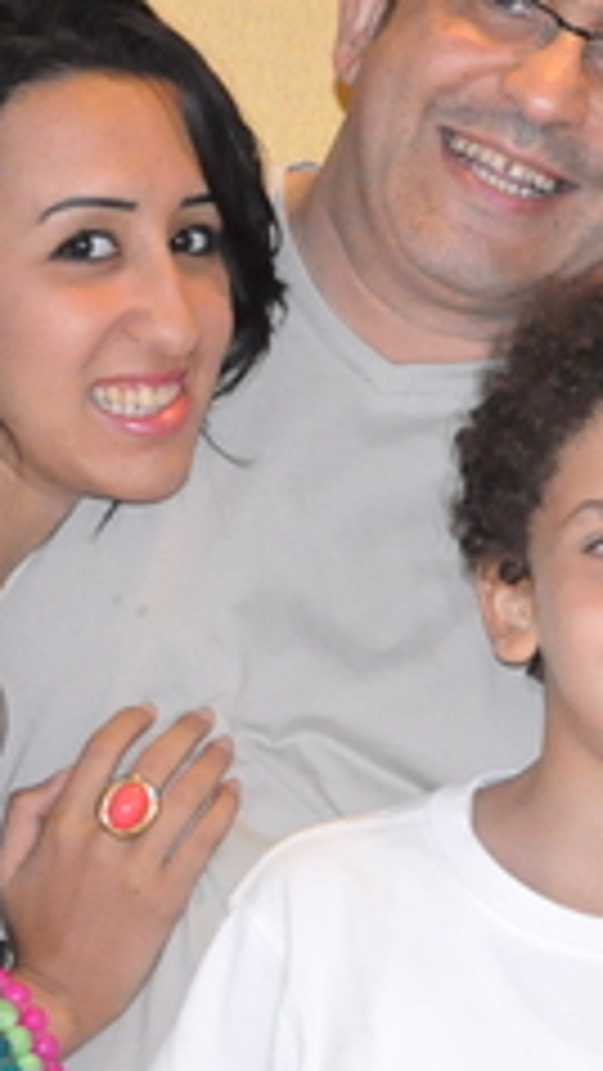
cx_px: 850
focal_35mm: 211
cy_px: 385
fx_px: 5993
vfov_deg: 10.2
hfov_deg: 5.7
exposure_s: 1/60
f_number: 7.1
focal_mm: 50
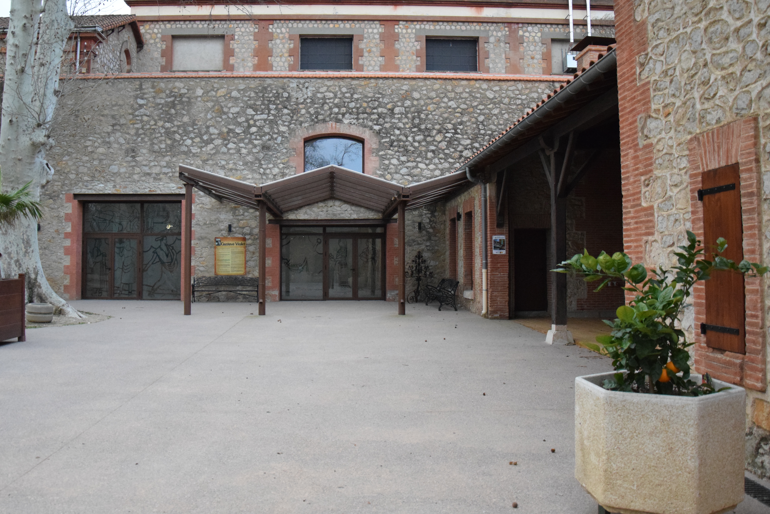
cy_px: 230
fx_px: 663
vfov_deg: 42.3
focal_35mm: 31
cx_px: 347
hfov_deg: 60.2
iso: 3600
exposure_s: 1/4000
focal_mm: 18
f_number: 3.5
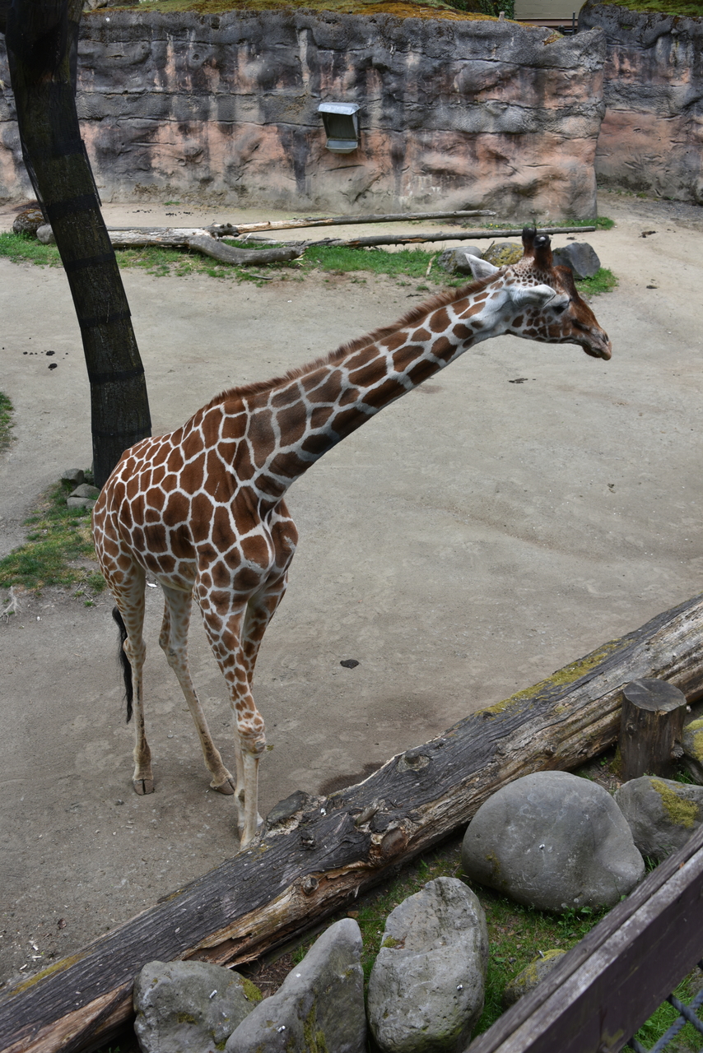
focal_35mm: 40
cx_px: 352
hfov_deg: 33.4
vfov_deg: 48.4
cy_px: 526
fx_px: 1171
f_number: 5.6
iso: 100
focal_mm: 40
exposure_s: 1/125
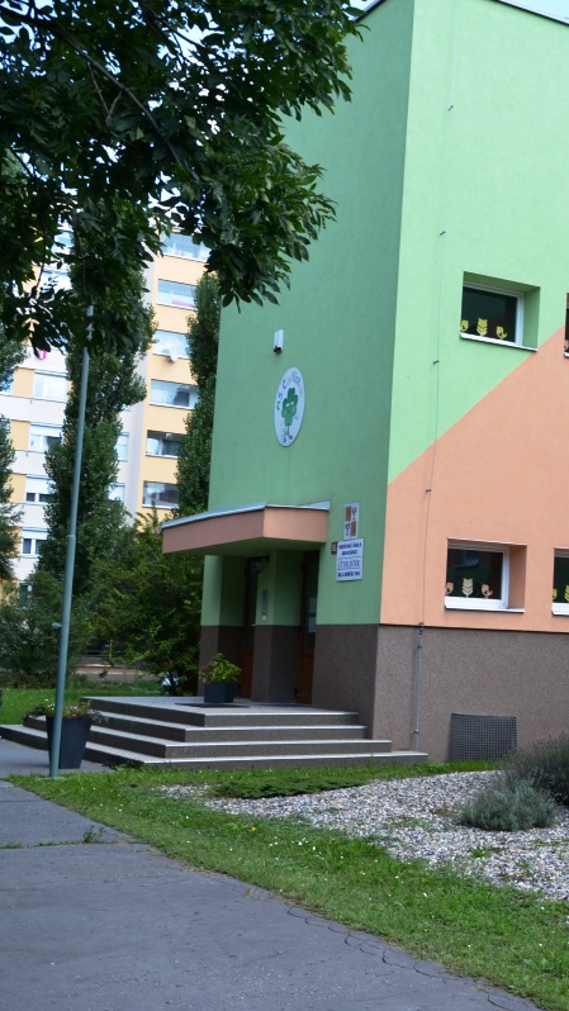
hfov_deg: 21.1
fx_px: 1394
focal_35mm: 52
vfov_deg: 39.9
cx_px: 724
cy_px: 506
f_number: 5.6
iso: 100
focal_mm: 22
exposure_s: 1/125
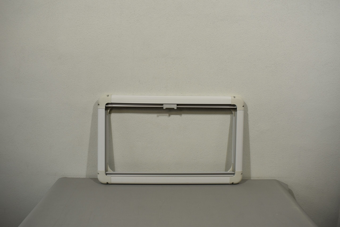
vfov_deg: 43.6
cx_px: 170
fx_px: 283
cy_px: 114
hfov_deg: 61.9
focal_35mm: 30
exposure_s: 1/125
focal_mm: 20
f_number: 5.6
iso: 280
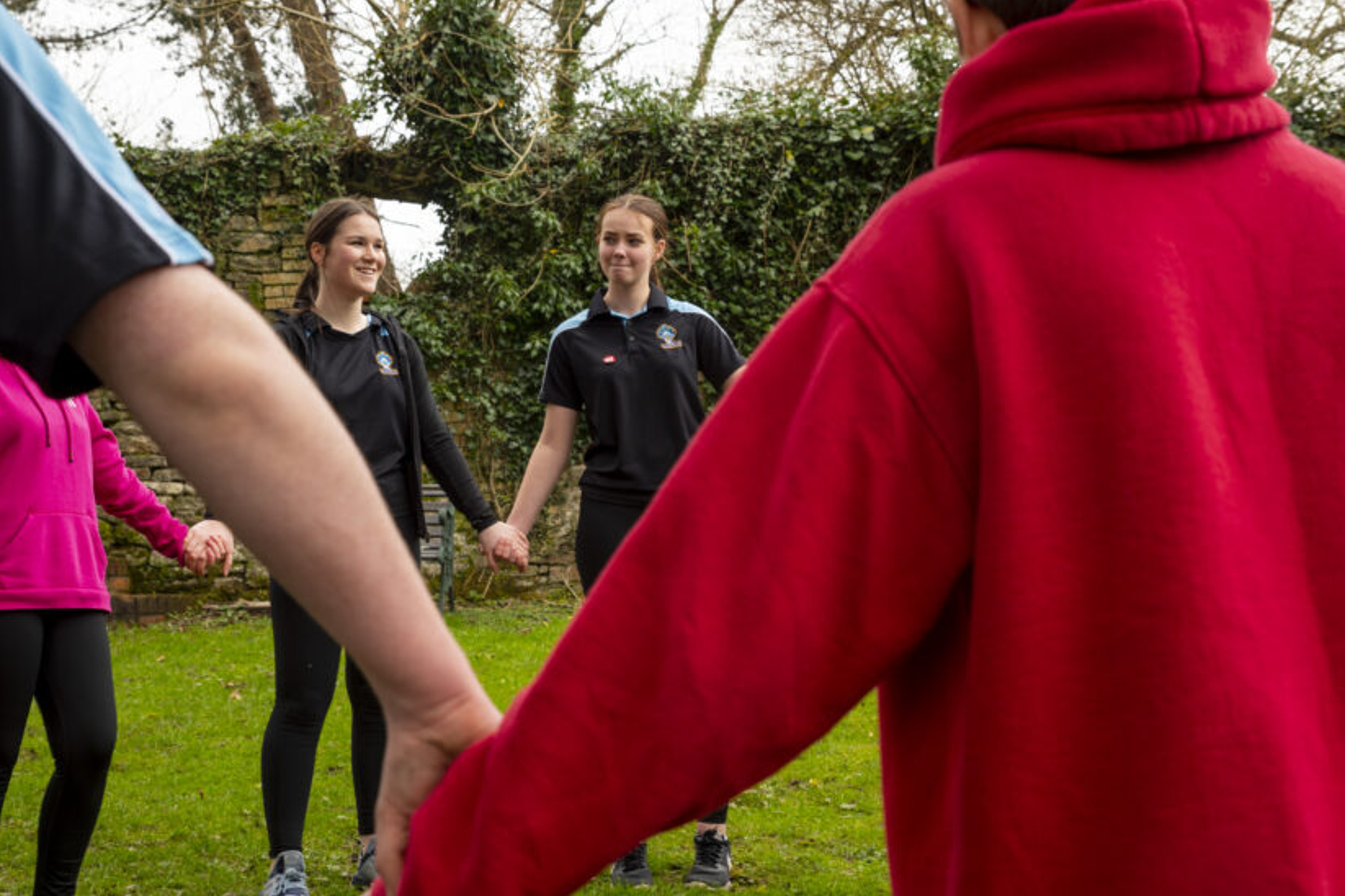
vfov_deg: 26.0
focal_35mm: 52
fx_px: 1942
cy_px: 435
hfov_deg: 38.2
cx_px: 601
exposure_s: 1/80
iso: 100
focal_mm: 46
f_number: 7.1
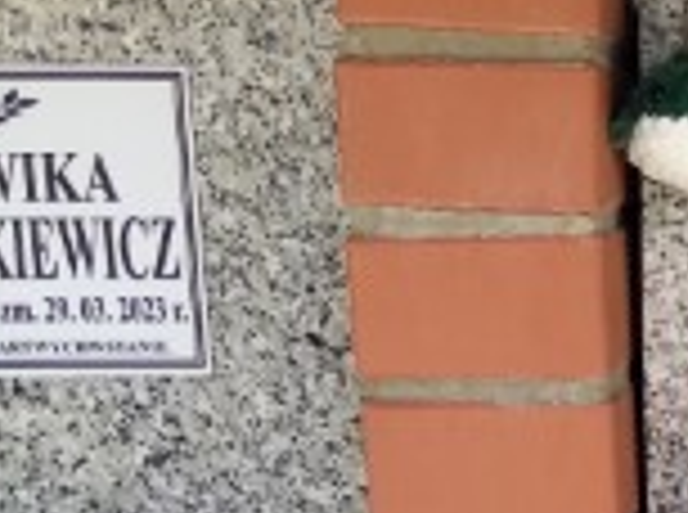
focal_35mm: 109
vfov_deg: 12.7
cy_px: 801
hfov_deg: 16.4
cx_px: 1057
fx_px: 2161
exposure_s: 1/629
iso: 107
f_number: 1.8
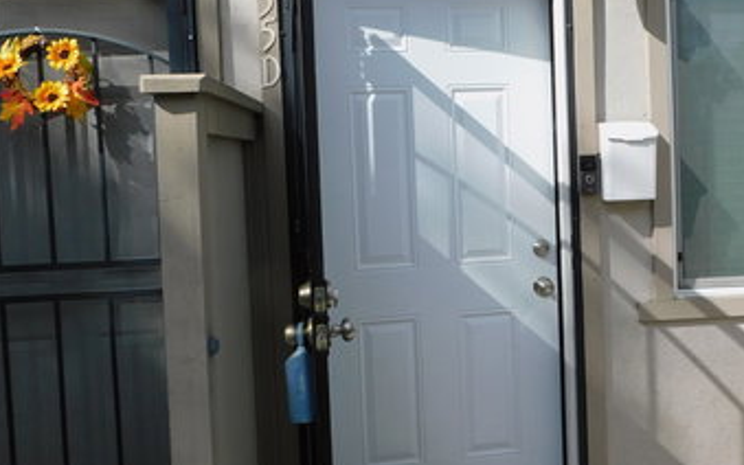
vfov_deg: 31.9
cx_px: 462
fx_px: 811
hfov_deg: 48.8
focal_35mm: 40
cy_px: 182
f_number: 3.2
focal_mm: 5.3
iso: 125
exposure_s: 1/1000
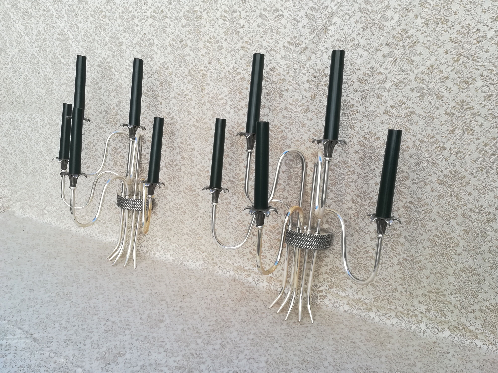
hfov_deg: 67.3
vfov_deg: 53.1
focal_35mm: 26
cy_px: 186
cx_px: 249
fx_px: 374
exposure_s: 1/218
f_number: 2.2
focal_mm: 3.83
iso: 50
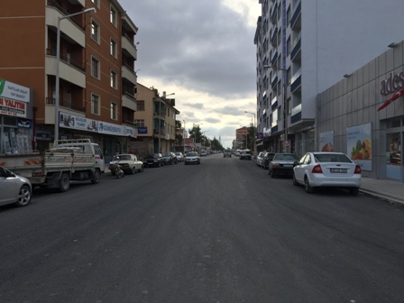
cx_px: 202
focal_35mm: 29
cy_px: 152
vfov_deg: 48.2
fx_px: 338
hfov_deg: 61.7
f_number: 2.2
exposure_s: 1/1163
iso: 32
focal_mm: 4.15
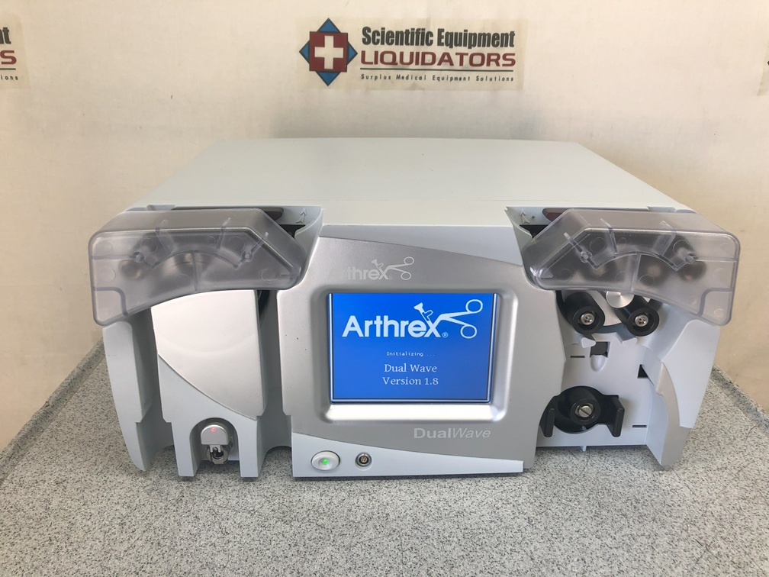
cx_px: 384
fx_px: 622
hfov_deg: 63.4
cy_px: 288
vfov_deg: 49.7
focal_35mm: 28
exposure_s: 1/120
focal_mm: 3.99
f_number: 1.8
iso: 40
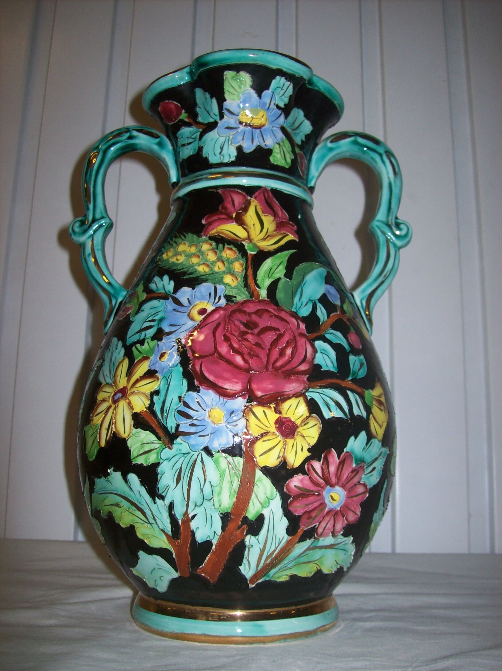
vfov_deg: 51.4
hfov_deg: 39.6
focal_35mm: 36
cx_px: 251
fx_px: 697
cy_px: 336
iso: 80
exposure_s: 1/64
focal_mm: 6
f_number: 2.7
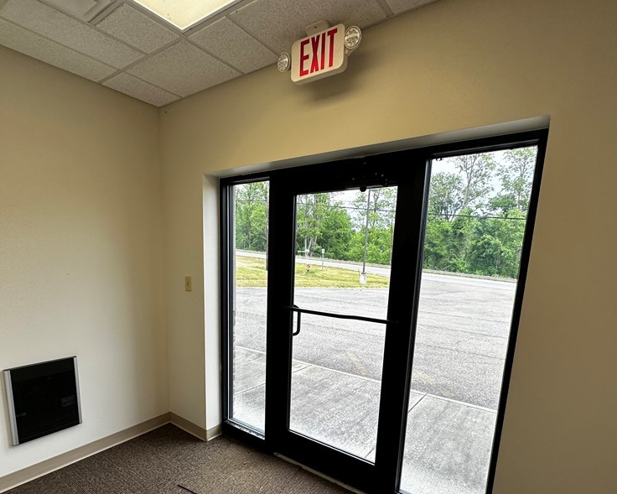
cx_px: 292
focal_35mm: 19
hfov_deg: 83.2
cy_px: 318
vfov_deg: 69.4
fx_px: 347
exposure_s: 1/201
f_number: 2.2
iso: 40
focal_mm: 2.22
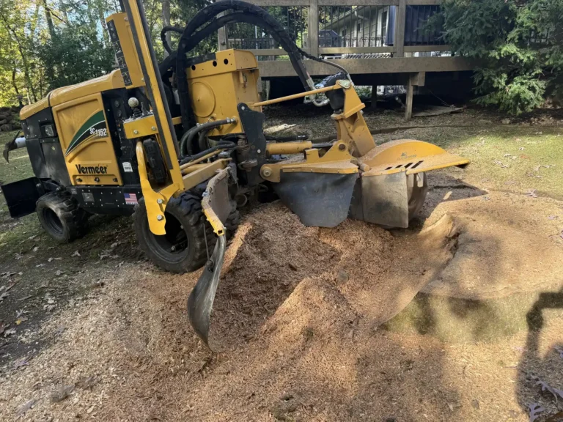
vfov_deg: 56.8
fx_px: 390
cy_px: 211
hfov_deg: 71.6
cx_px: 282
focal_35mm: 24
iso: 80
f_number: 1.78
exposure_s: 1/241
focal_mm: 6.76
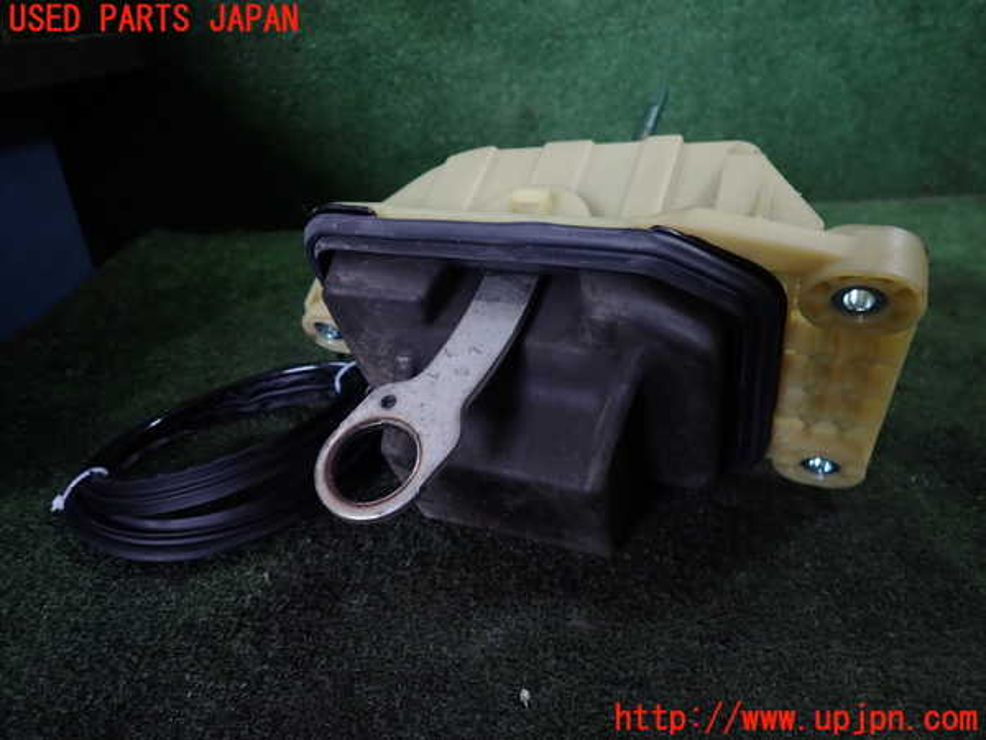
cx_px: 493
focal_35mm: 25
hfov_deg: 69.4
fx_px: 712
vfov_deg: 54.9
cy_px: 370
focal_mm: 4.5
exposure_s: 1/60
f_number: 2
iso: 125
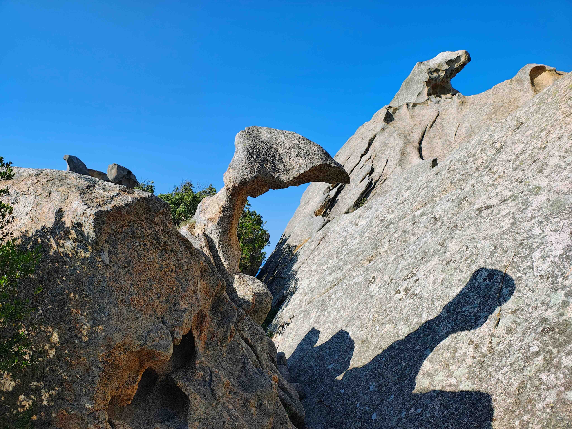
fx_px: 413
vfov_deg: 54.9
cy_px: 214
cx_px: 286
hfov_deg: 69.4
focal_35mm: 25
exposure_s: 1/1282
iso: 100
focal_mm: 5.89
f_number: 1.4
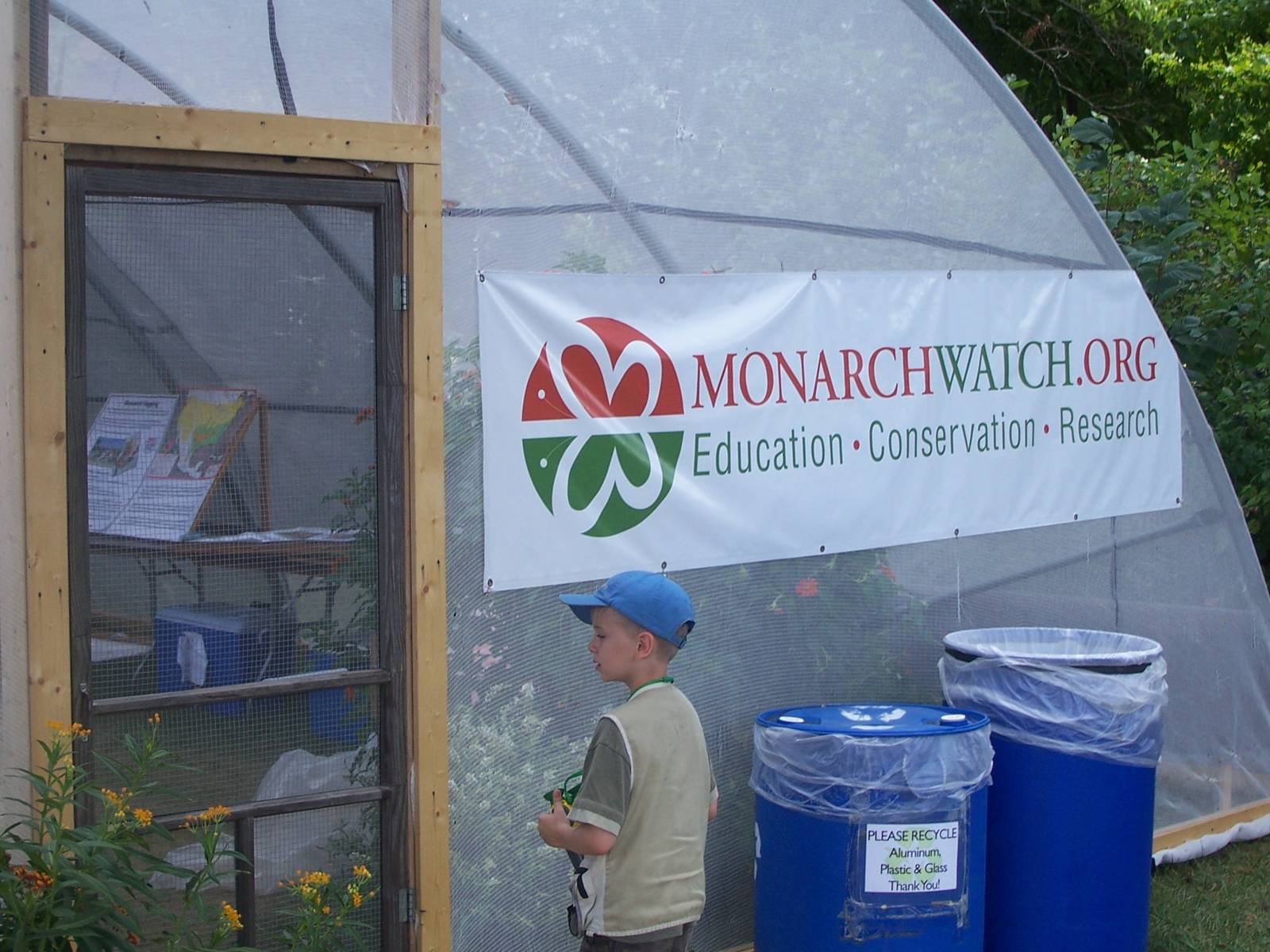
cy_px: 476
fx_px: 2642
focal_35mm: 72
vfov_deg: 20.4
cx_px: 635
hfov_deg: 27.0
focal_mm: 12.3
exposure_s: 1/250
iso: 80
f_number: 3.4
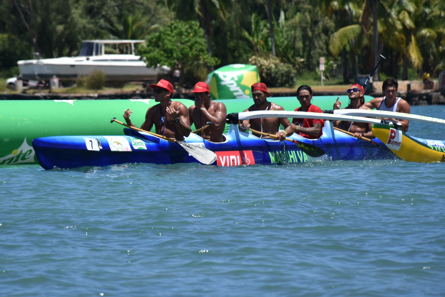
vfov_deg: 4.9
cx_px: 198
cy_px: 130
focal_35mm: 283
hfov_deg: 7.3
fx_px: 3499
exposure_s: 1/1600
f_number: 5.6
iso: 250
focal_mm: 140
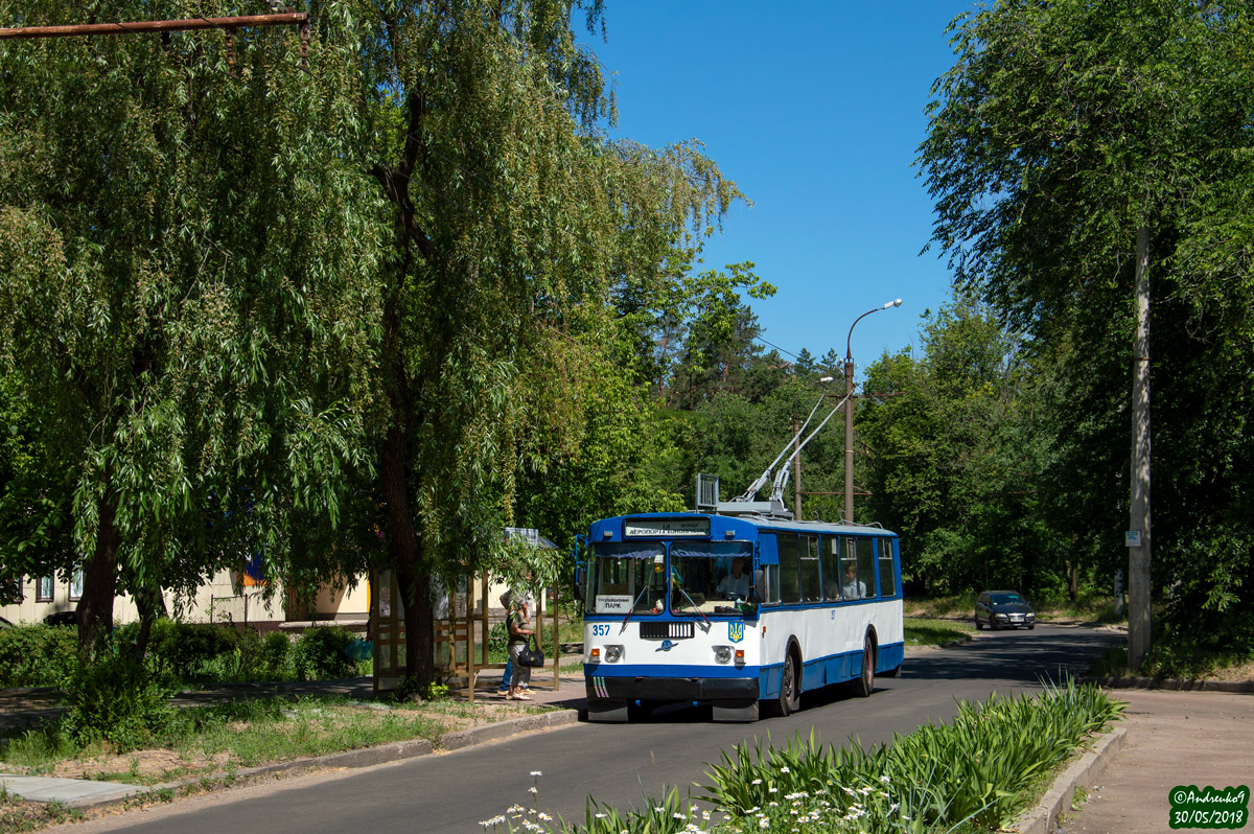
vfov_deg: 22.6
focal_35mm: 60
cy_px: 417
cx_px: 627
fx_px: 2088
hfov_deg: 33.4
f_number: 8
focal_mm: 40
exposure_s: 1/800
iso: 100
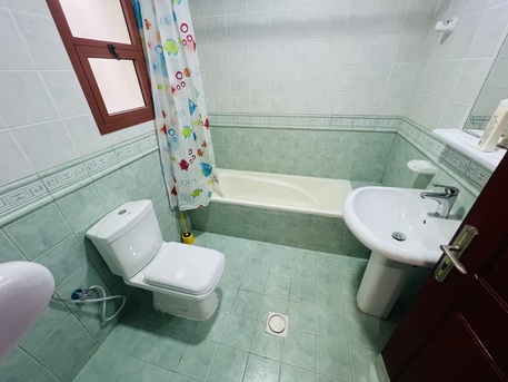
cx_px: 254
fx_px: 191
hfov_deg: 106.2
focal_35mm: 13
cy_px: 191
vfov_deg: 89.9
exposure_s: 1/99
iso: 250
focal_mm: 1.57
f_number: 1.8
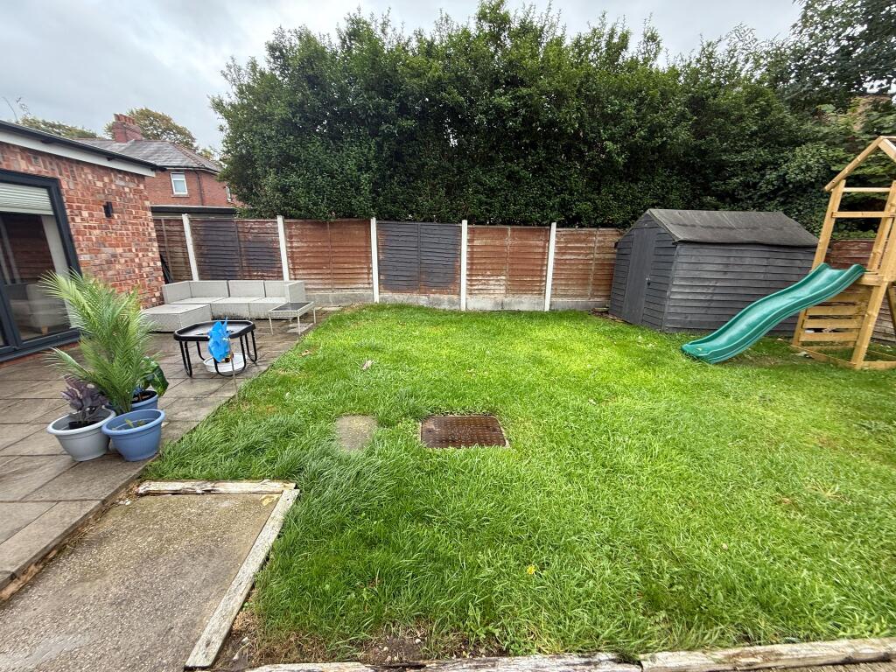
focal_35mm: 14
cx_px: 448
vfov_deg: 85.7
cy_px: 336
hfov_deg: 102.1
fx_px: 362
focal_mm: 2.22
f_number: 2.2
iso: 50
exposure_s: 1/99
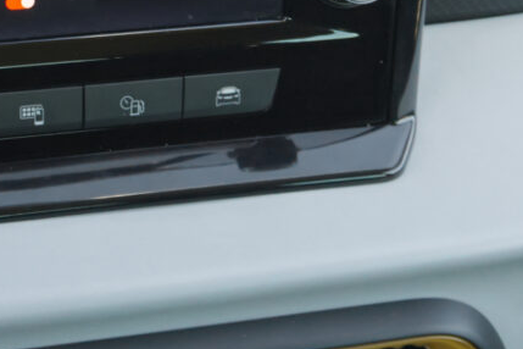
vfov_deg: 15.5
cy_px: -31
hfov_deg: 22.1
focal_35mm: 86
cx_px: -76
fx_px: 1249
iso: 2000
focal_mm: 24.2
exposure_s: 1/160
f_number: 9
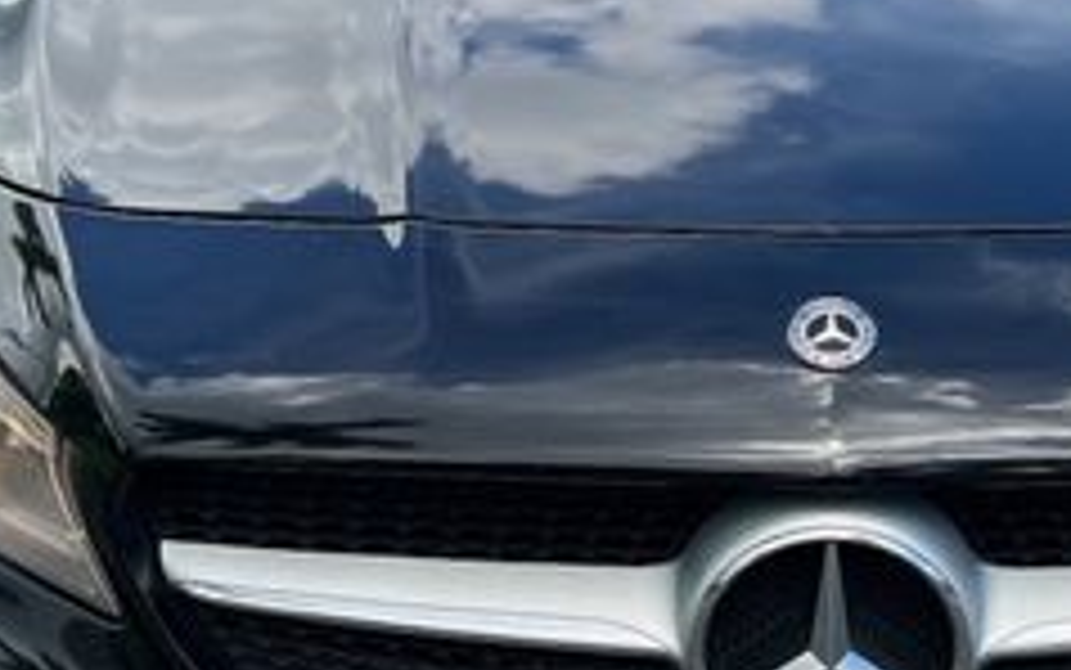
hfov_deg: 27.5
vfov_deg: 17.6
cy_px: 256
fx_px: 2161
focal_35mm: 74
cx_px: 774
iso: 50
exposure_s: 1/1000
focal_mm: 5.7
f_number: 1.5
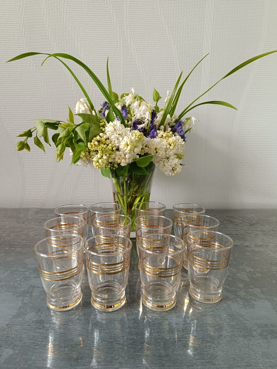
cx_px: 138
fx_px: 256
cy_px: 184
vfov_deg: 71.6
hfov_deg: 56.8
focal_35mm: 24
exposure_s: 1/33.3
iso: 563
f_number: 1.88
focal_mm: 5.59
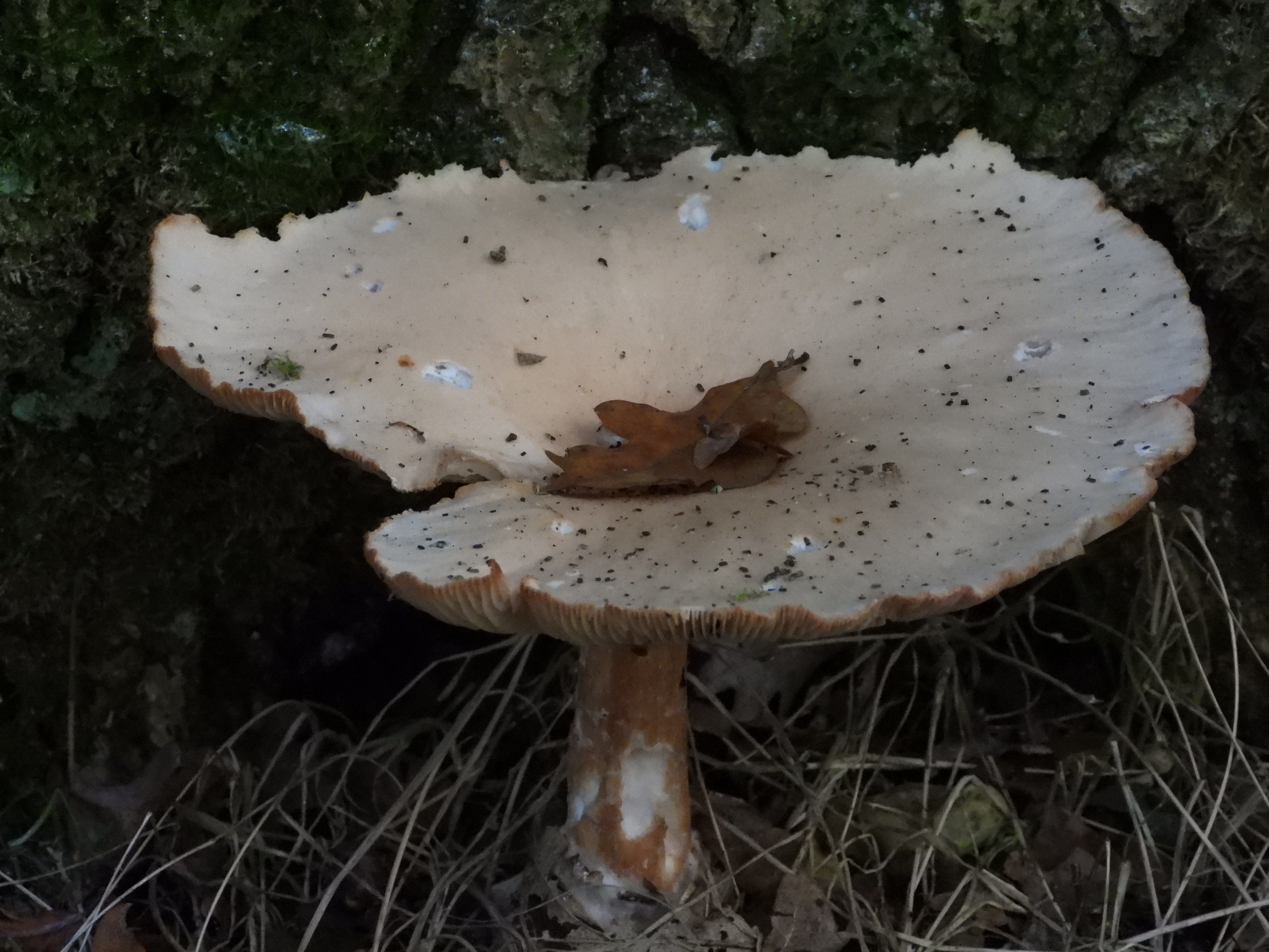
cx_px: 634
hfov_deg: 7.8
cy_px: 476
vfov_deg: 5.8
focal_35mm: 255
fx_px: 9348
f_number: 4.5
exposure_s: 1/200
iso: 1600
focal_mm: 45.8
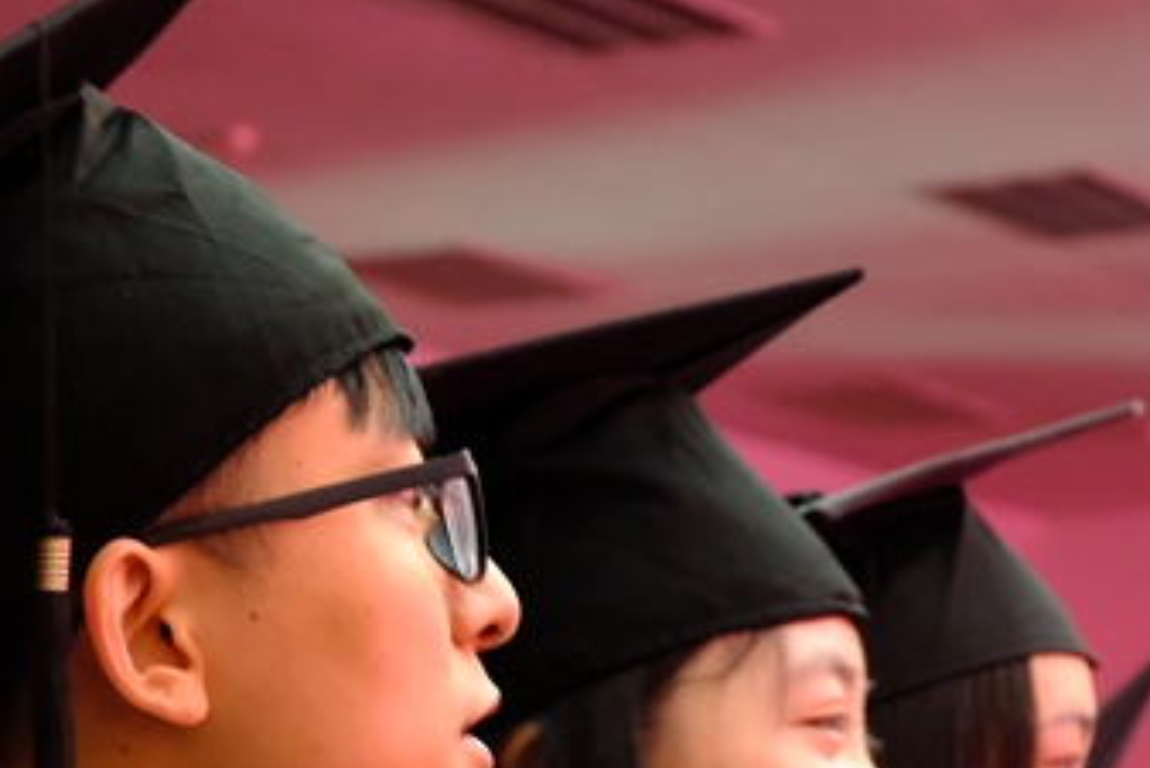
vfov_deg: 7.0
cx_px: 979
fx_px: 6263
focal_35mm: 196
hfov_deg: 10.4
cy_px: 971
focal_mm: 50
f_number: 5.6
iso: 3200
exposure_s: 1/5.3
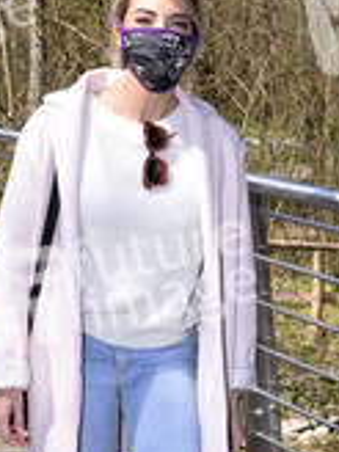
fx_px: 1410
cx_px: 196
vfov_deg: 17.9
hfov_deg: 13.7
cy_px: 424
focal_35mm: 108
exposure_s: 1/160
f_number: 9
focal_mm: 46
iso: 250
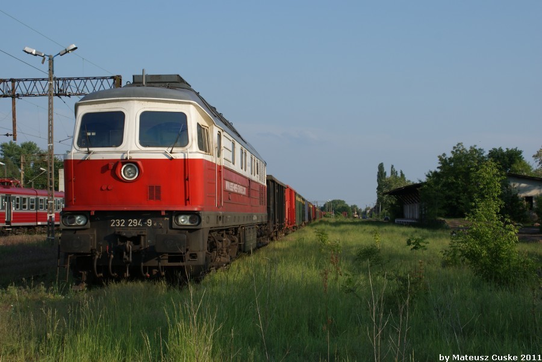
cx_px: 271
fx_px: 904
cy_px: 181
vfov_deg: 22.7
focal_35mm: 60
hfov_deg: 33.4
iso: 100
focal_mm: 40
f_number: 9
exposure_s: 1/160
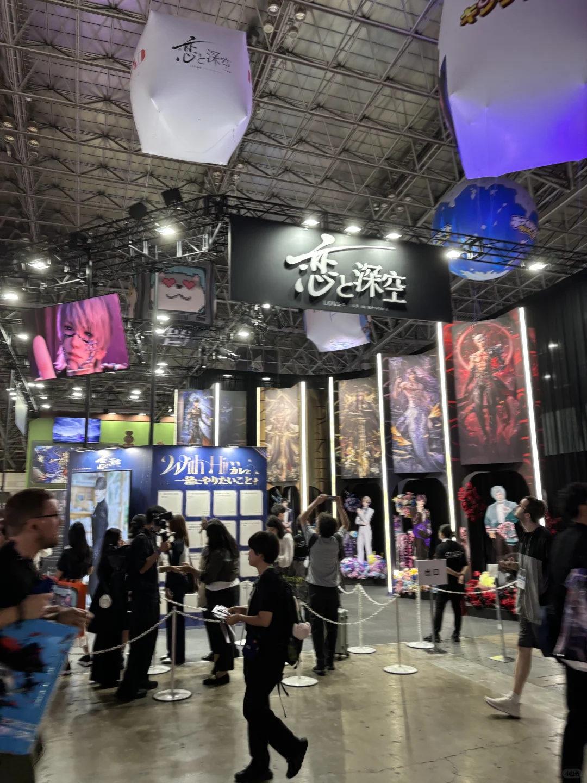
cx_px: 294
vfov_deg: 67.3
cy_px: 392
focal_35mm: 26
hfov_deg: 53.1
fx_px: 588
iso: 160
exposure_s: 1/50
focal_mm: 5.96
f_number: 1.6
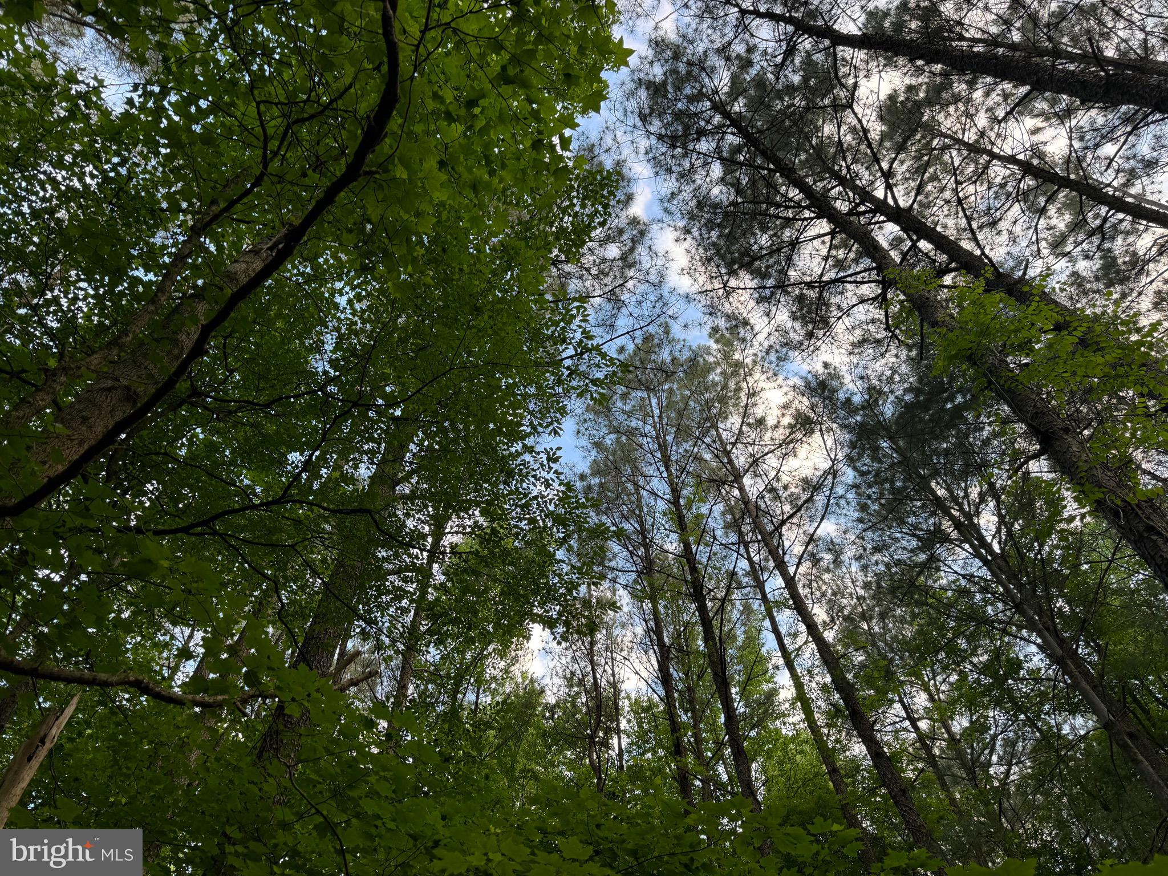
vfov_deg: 56.8
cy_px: 438
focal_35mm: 24
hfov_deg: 71.6
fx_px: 810
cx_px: 584
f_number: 1.78
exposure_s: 1/121
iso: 64
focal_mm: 6.76
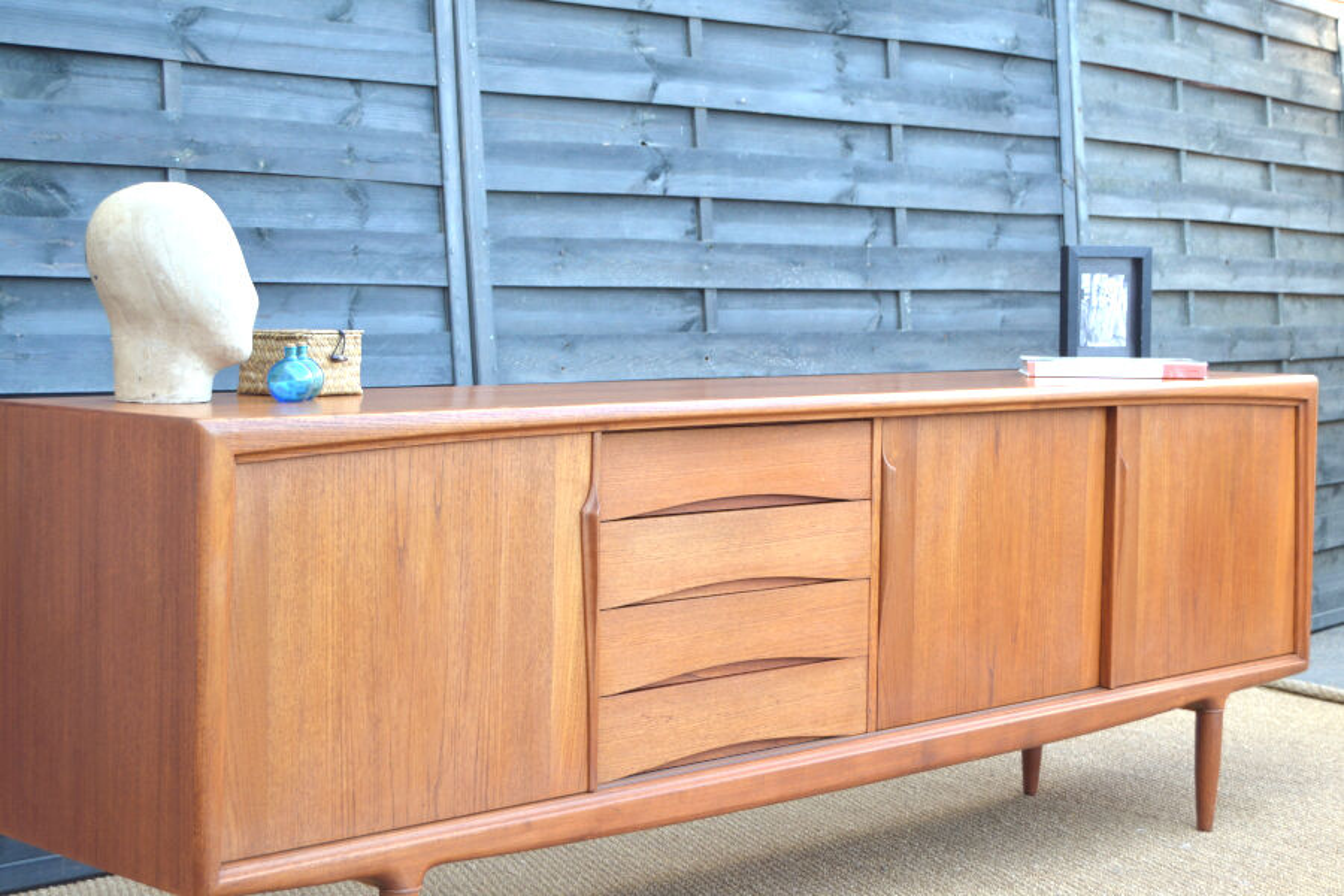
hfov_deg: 33.4
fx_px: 2240
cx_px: 672
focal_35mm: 60
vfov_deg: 22.6
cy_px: 448
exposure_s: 1/125
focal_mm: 40
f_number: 5
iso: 400
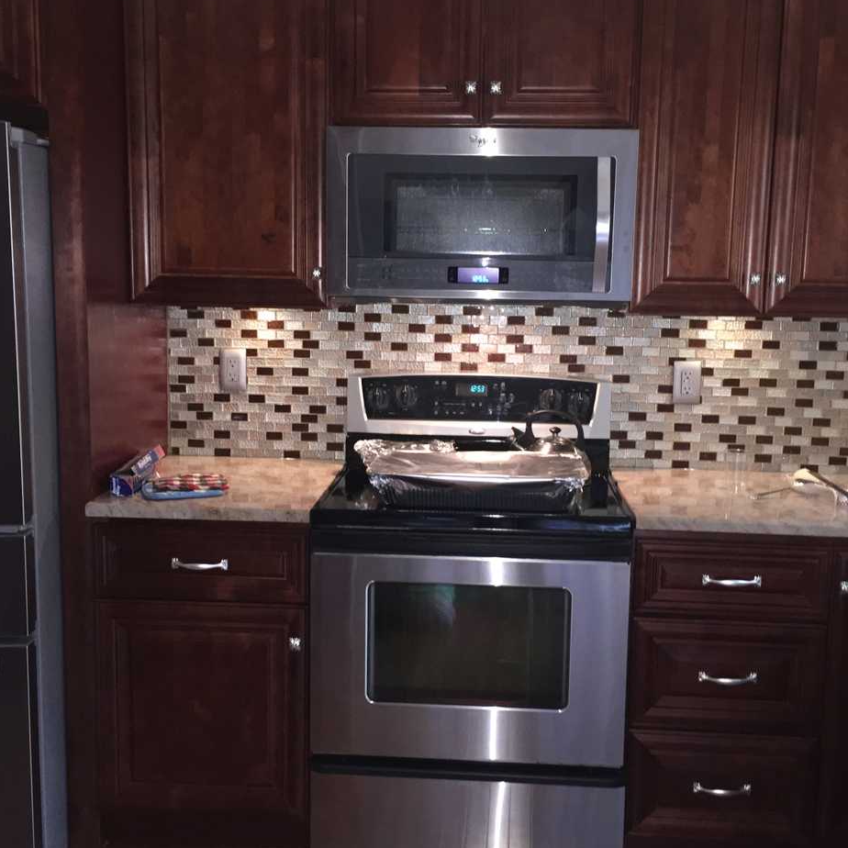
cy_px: 415
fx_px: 1025
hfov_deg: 44.9
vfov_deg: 44.9
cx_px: 433
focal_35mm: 37
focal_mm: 4.15
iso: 160
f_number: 2.2
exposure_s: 1/16
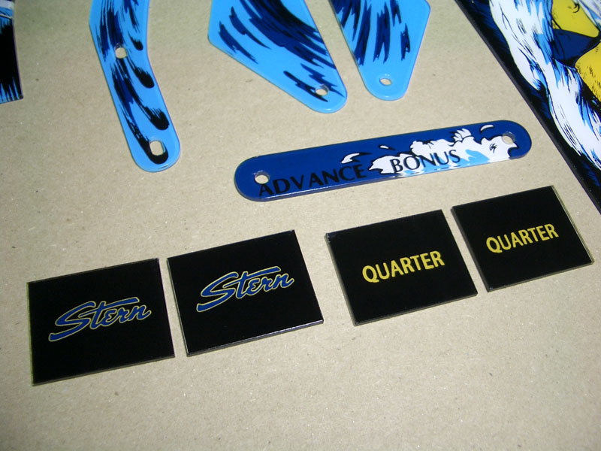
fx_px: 608
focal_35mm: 35
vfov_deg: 40.7
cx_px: 300
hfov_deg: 52.6
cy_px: 226
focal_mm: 5.8
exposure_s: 1/320
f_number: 2.6
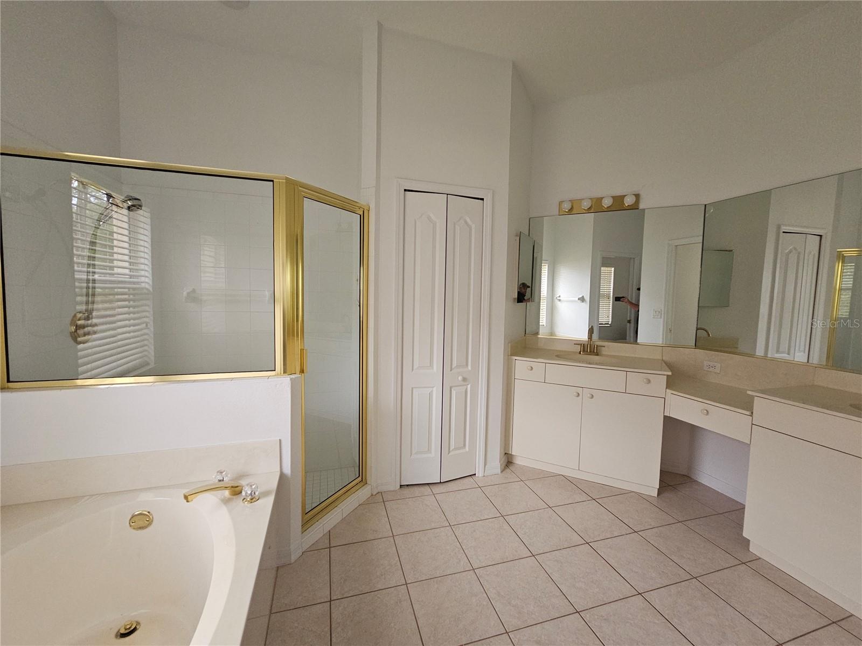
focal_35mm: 13
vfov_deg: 89.9
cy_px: 323
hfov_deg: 106.2
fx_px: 324
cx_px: 431
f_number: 2.2
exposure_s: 1/100
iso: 320
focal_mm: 2.2
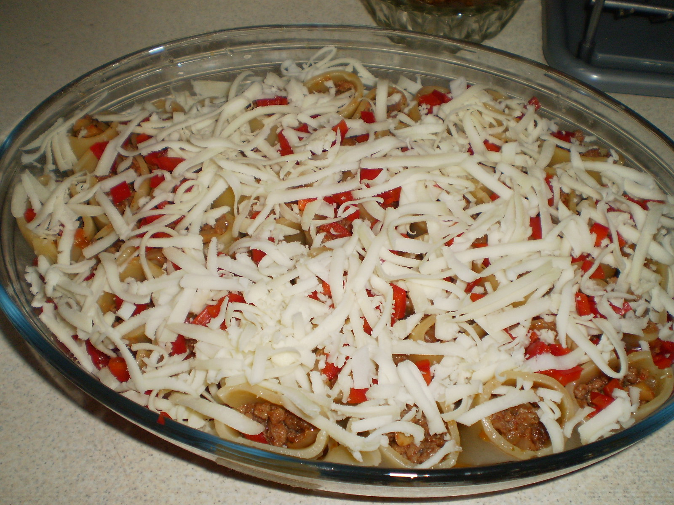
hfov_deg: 51.4
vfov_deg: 39.7
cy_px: 252
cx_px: 337
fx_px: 701
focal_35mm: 36
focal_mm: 6.3
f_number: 3.1
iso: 125
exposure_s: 1/30
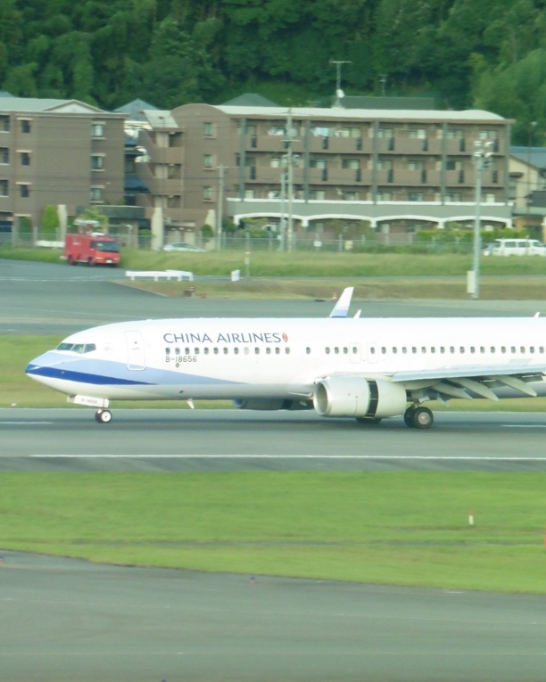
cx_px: 347
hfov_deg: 2.6
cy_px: 341
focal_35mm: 596
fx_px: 12039
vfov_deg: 3.2
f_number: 6.3
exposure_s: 1/200
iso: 400
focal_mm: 81.7
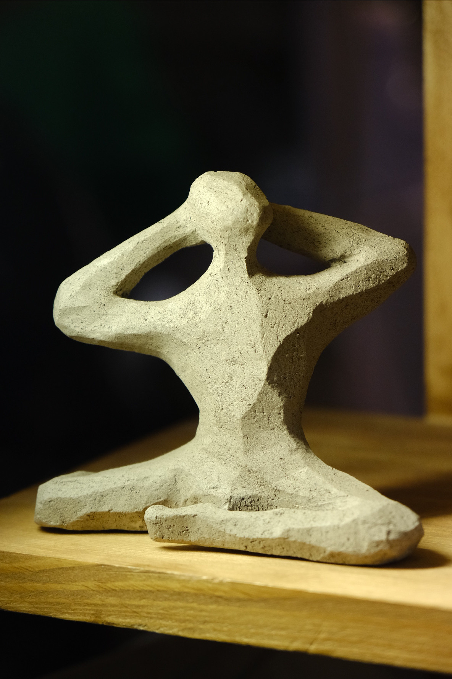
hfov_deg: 11.4
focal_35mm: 120
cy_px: 340
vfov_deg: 17.1
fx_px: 2260
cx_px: 226
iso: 2000
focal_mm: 80
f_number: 4
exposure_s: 1/250
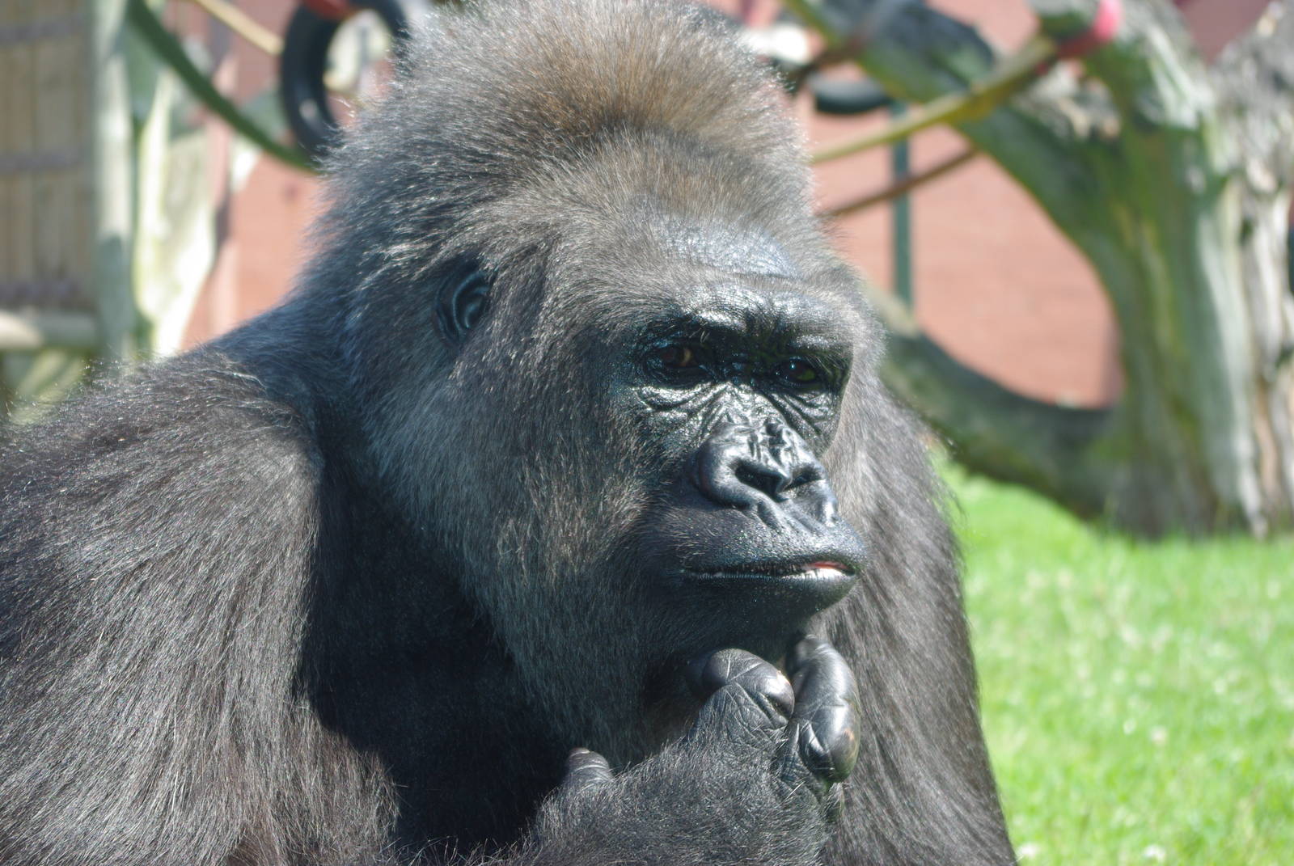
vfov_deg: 16.7
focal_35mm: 82
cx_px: 647
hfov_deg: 24.7
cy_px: 433
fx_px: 2951
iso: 100
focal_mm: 55
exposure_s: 1/60
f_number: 5.6
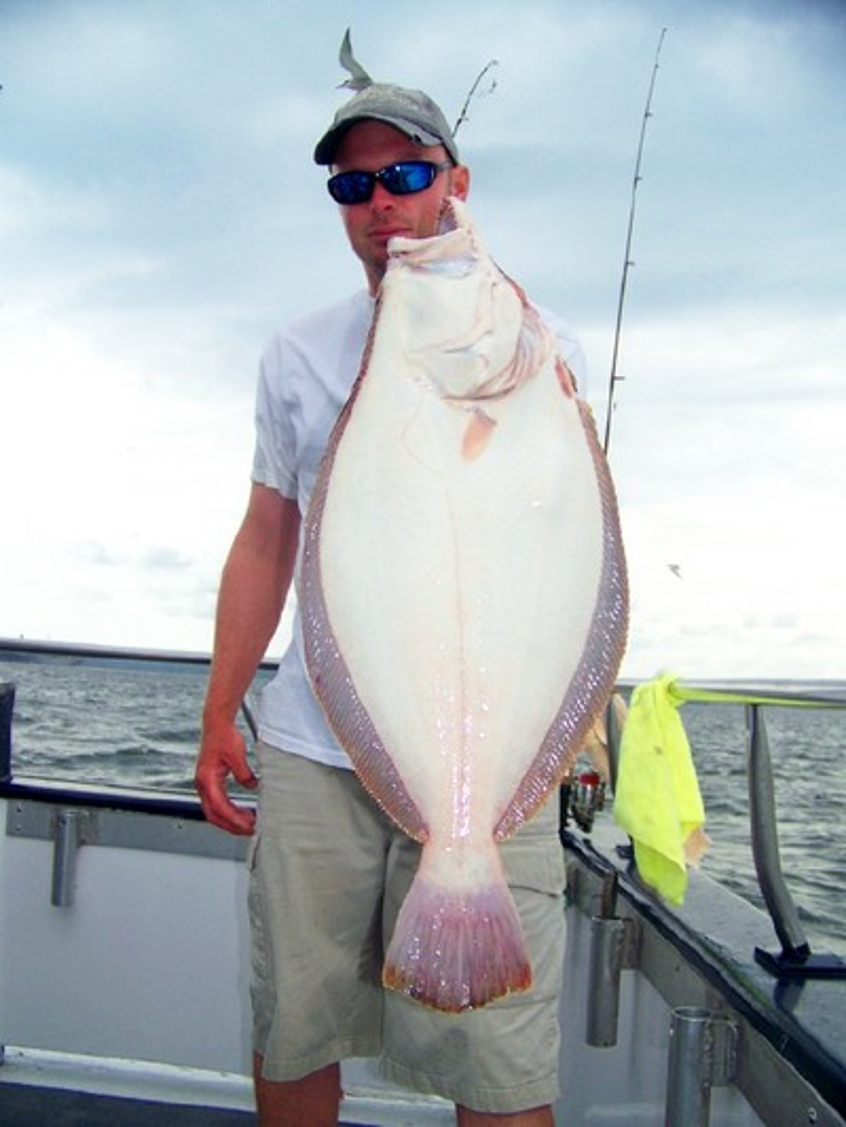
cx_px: 423
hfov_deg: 39.7
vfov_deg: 51.3
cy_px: 564
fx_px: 1173
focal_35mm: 36
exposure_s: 1/800
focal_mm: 5.85
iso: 64
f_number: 2.8
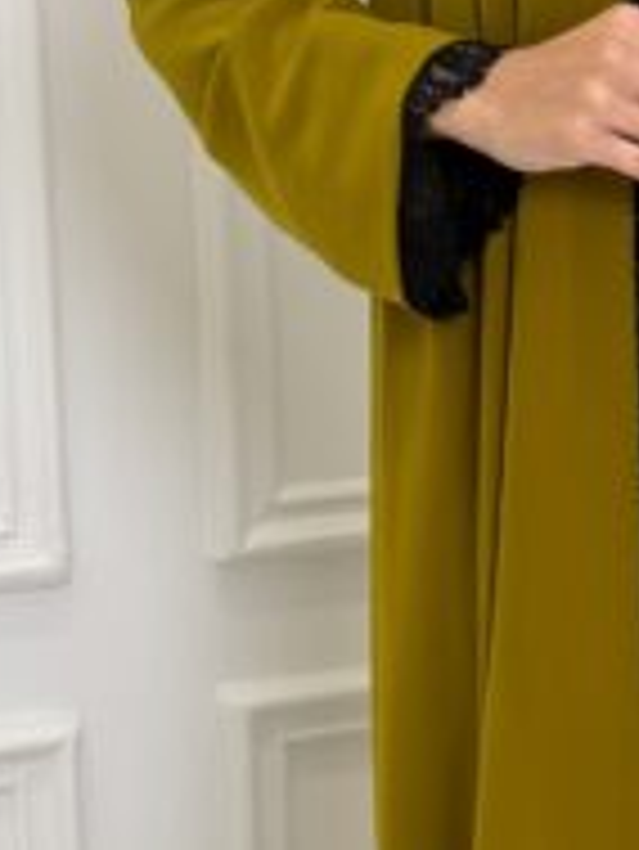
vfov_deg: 15.0
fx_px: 3221
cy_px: 477
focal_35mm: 131
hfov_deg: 11.0
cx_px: 918
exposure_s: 1/278
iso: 64
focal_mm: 6.76
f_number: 1.78
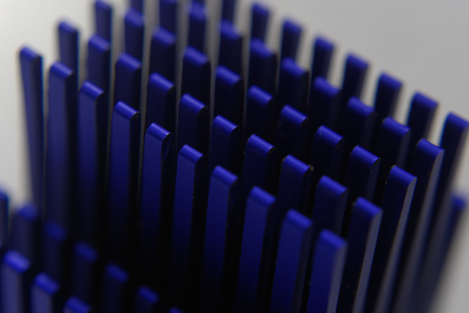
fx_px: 938
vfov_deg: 18.9
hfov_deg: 28.1
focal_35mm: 72
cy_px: 156
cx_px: 234
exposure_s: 1/2
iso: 160
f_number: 5.3
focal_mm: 48
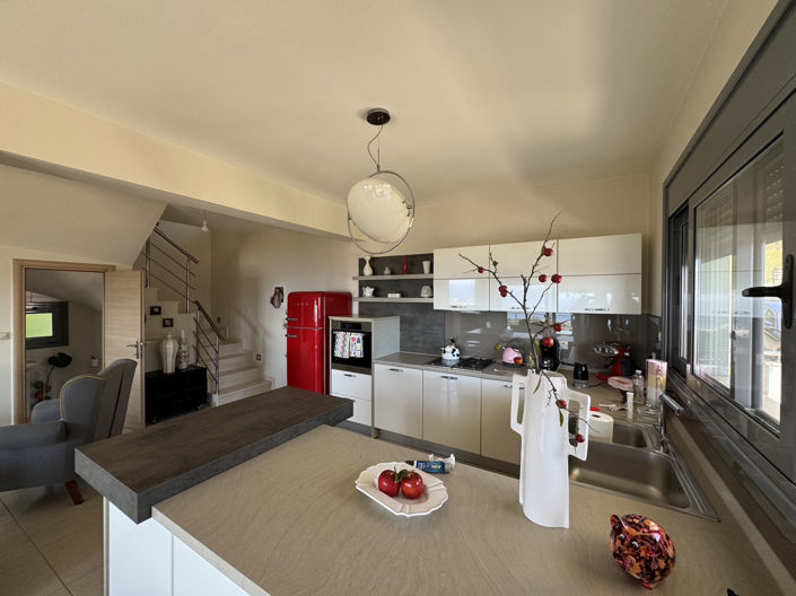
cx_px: 398
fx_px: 322
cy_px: 298
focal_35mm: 14
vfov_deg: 85.6
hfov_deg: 102.1
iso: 64
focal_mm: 2.22
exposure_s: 1/99
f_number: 2.2
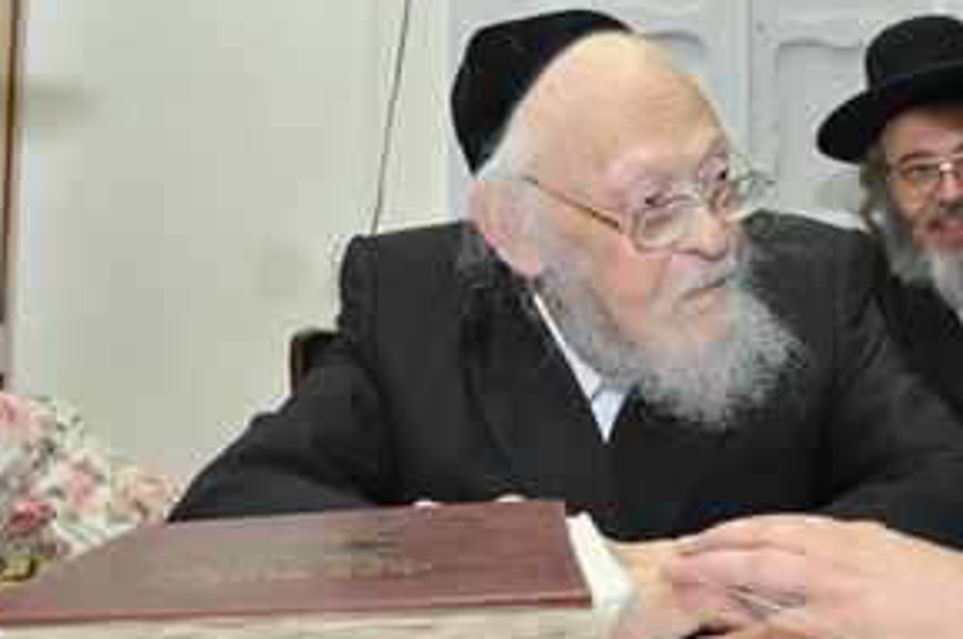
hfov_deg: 33.3
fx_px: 1602
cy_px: 196
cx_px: 592
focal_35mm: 60
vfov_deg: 22.4
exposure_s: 1/60
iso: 640
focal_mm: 18
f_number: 5
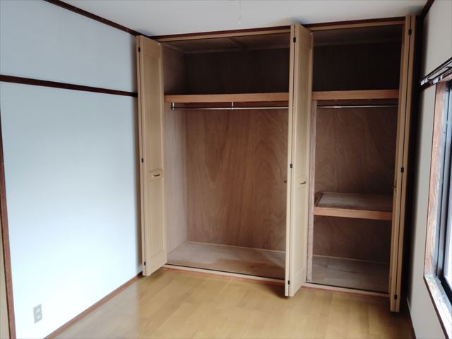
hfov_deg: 61.7
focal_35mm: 29
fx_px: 379
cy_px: 170
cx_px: 226
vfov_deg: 48.2
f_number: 1.8
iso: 195
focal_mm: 4.25
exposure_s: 1/50
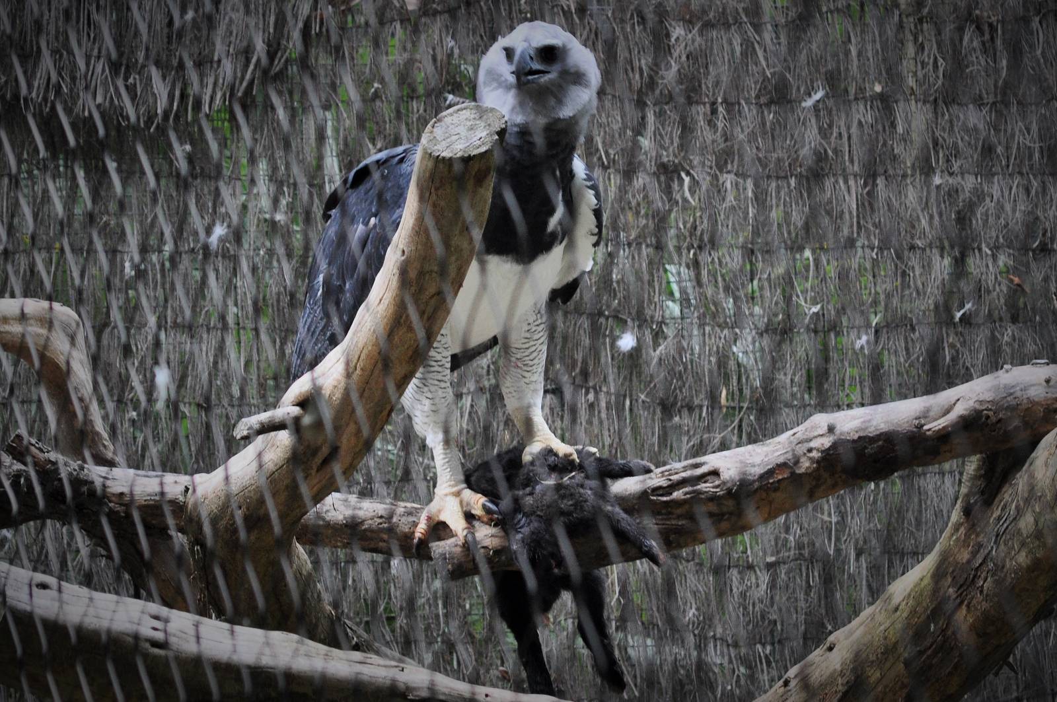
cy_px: 351
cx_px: 528
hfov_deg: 11.2
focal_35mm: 183
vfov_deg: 7.5
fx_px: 5367
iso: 720
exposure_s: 1/125
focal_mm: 122
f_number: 5.6
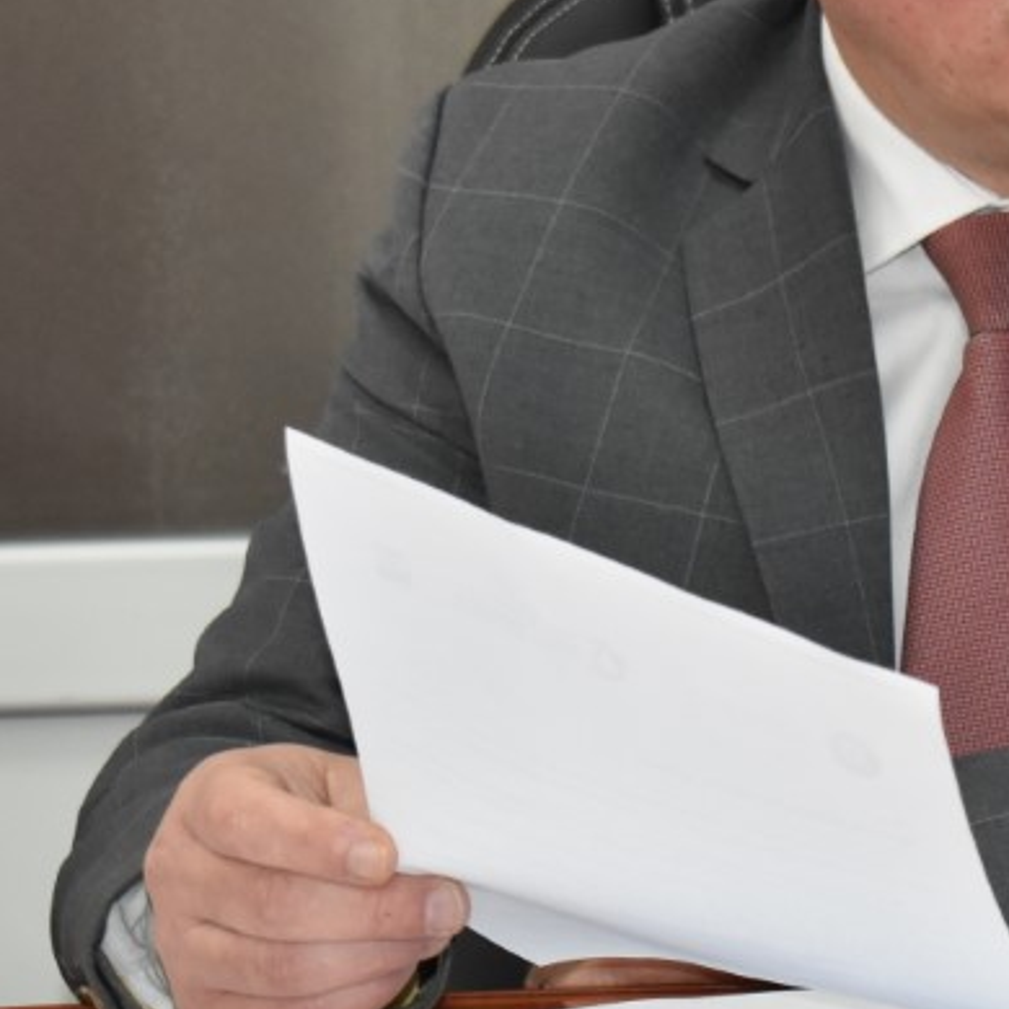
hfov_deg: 8.9
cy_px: 230
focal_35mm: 196
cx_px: 991
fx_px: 6464
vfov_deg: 8.9
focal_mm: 52
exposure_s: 1/160
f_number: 5.6
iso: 1600
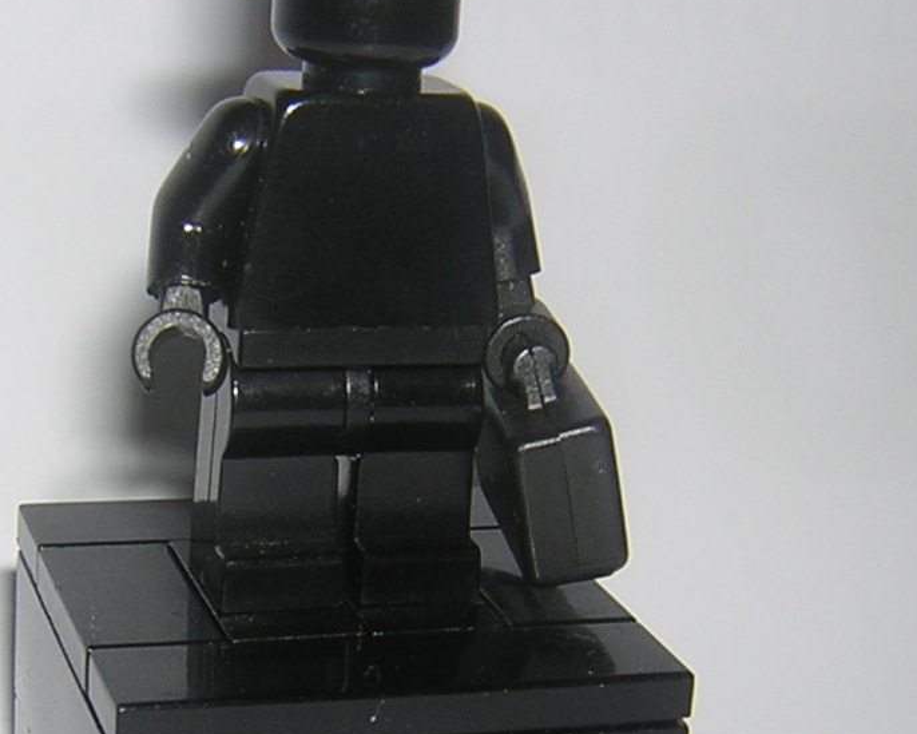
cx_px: 310
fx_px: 2226
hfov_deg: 23.2
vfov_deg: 18.7
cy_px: 505
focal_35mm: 82
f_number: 5.2
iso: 100
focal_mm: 4.7
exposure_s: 1/60.1
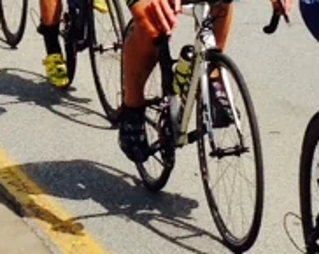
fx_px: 2140
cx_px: 110
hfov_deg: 8.5
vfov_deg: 6.7
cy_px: -166
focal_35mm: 227
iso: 50
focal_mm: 4.12
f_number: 2.4
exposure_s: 1/2358
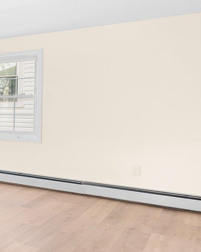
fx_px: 335
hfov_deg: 19.8
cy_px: 106
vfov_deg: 41.1
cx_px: -190
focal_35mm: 45
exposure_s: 1/2.5
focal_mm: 14
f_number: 9
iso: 640
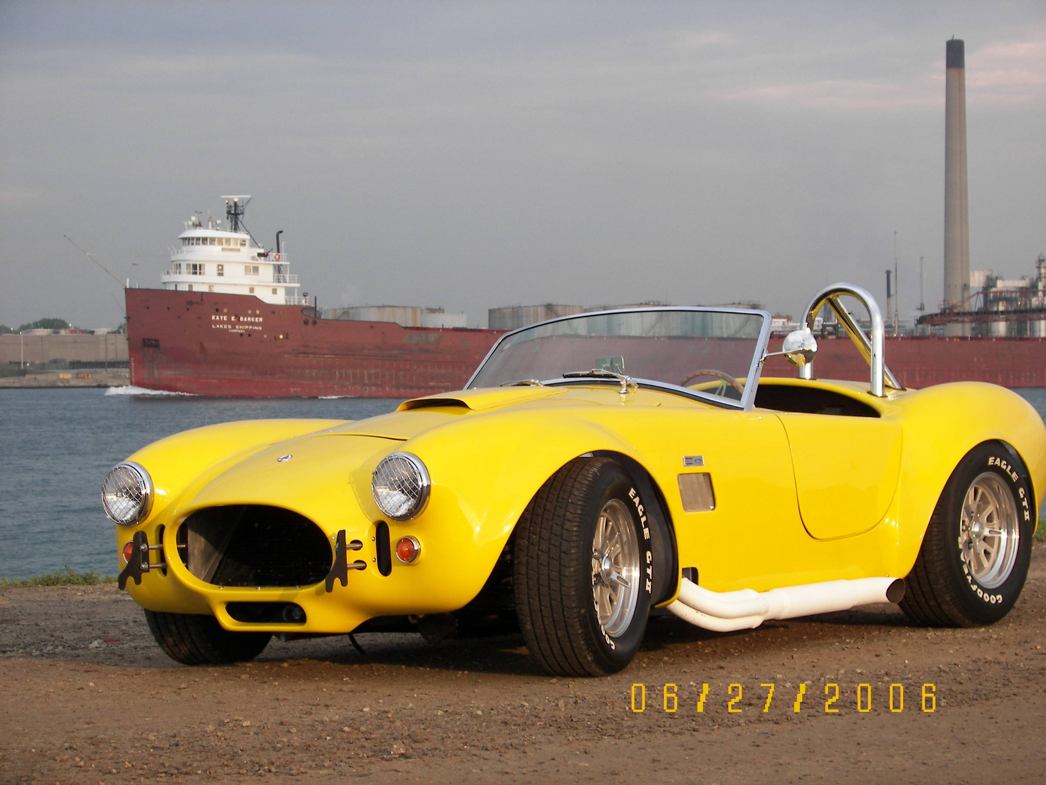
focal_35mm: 104
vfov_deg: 14.2
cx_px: 523
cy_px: 392
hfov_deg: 18.9
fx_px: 3143
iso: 50
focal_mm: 17.3
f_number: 3.2
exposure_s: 1/125
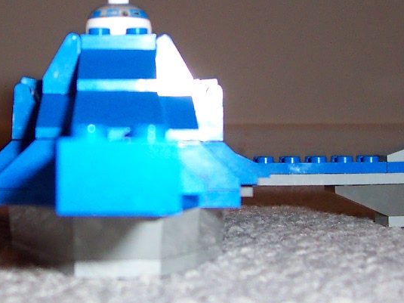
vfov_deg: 17.8
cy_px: 153
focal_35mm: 83
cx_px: 120
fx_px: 968
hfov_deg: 23.4
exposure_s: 1/60
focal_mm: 5.6
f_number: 2.8
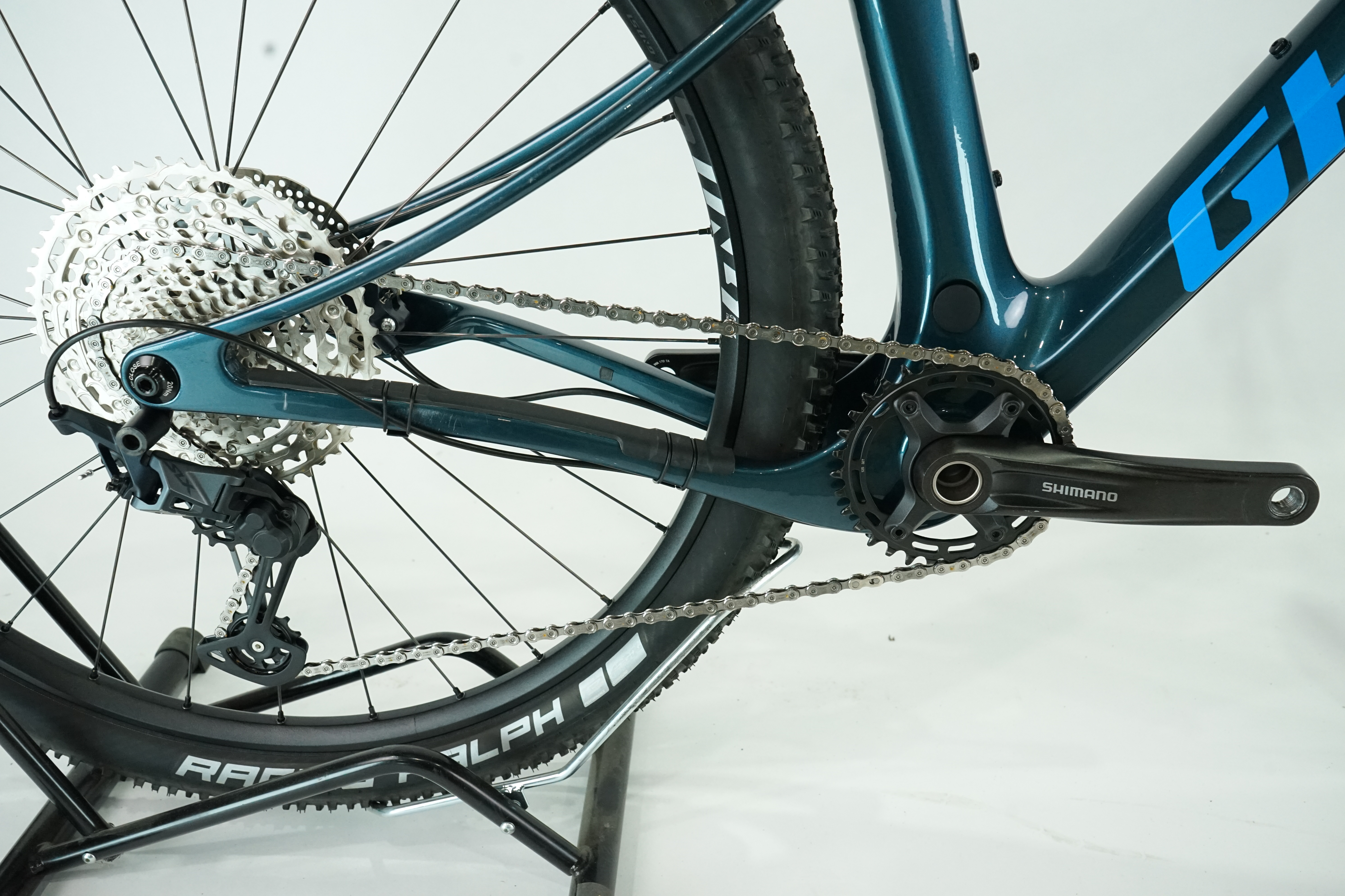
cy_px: 448
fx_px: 1158
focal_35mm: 31
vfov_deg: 42.3
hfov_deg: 60.3
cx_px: 672
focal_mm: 31
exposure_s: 1/200
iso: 3200
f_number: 8
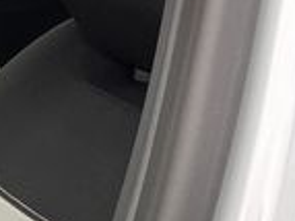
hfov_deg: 8.6
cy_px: 461
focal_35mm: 186
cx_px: -635
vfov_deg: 7.6
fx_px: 1584
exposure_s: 1/122
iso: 80
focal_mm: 5.1
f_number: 1.6
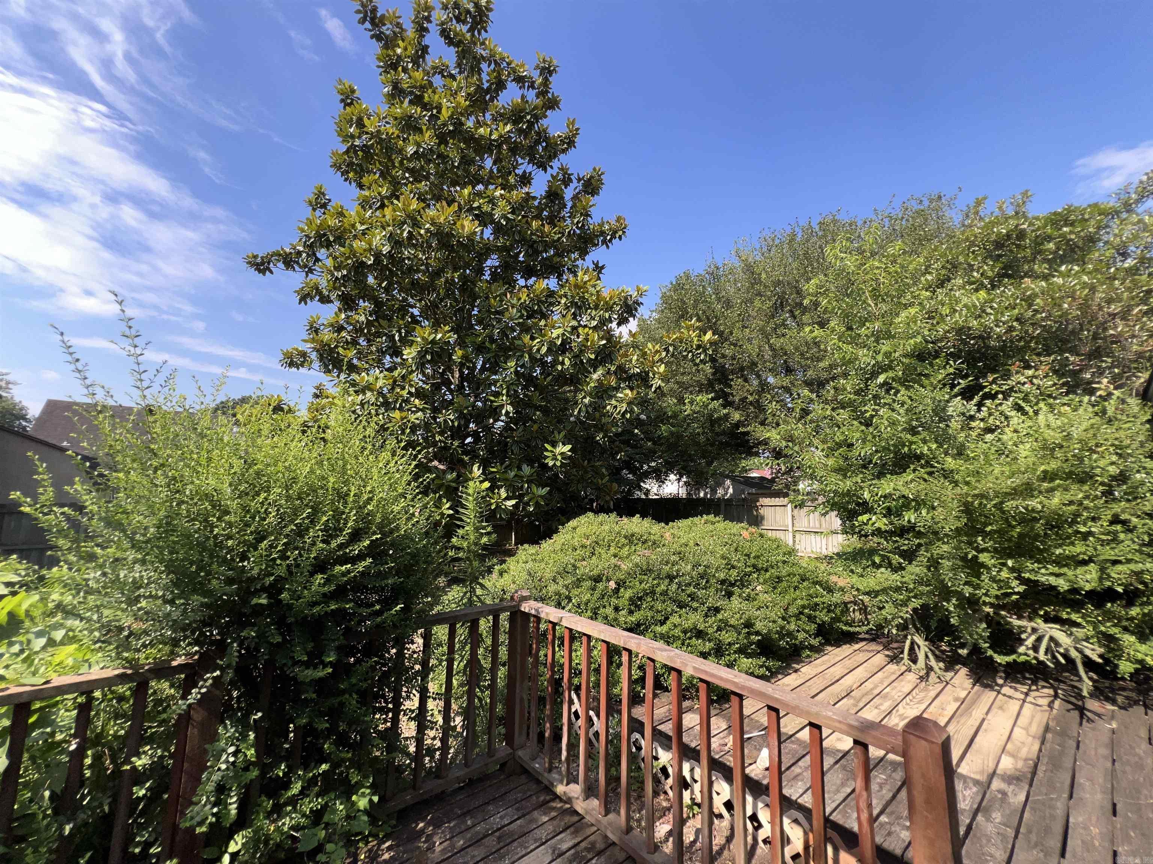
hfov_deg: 106.2
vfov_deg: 89.9
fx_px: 433
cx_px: 576
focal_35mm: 13
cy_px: 432
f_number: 1.8
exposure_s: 1/927
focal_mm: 1.57
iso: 25
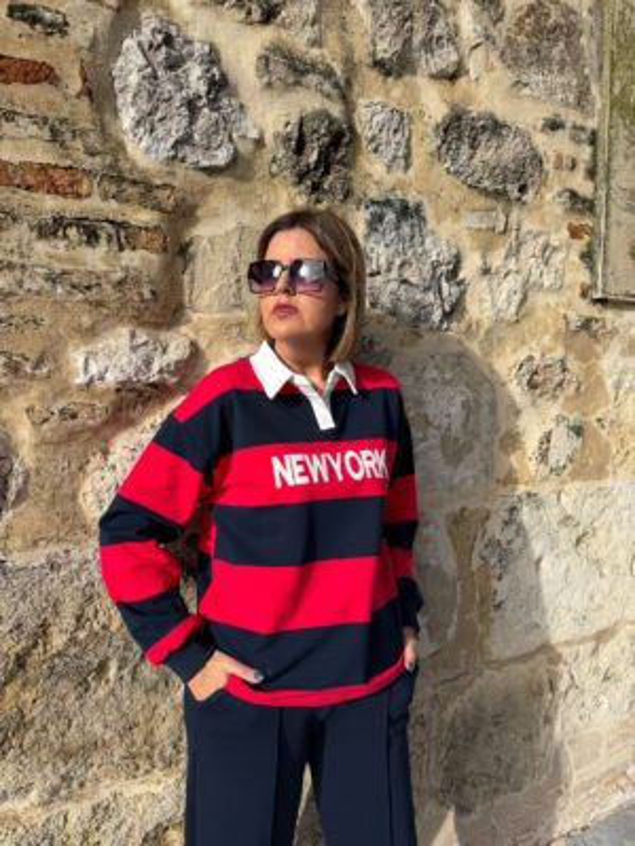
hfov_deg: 56.8
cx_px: 318
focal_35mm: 24
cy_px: 423
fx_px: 587
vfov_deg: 71.6
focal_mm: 6.76
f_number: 1.78
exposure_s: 1/2611
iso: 80
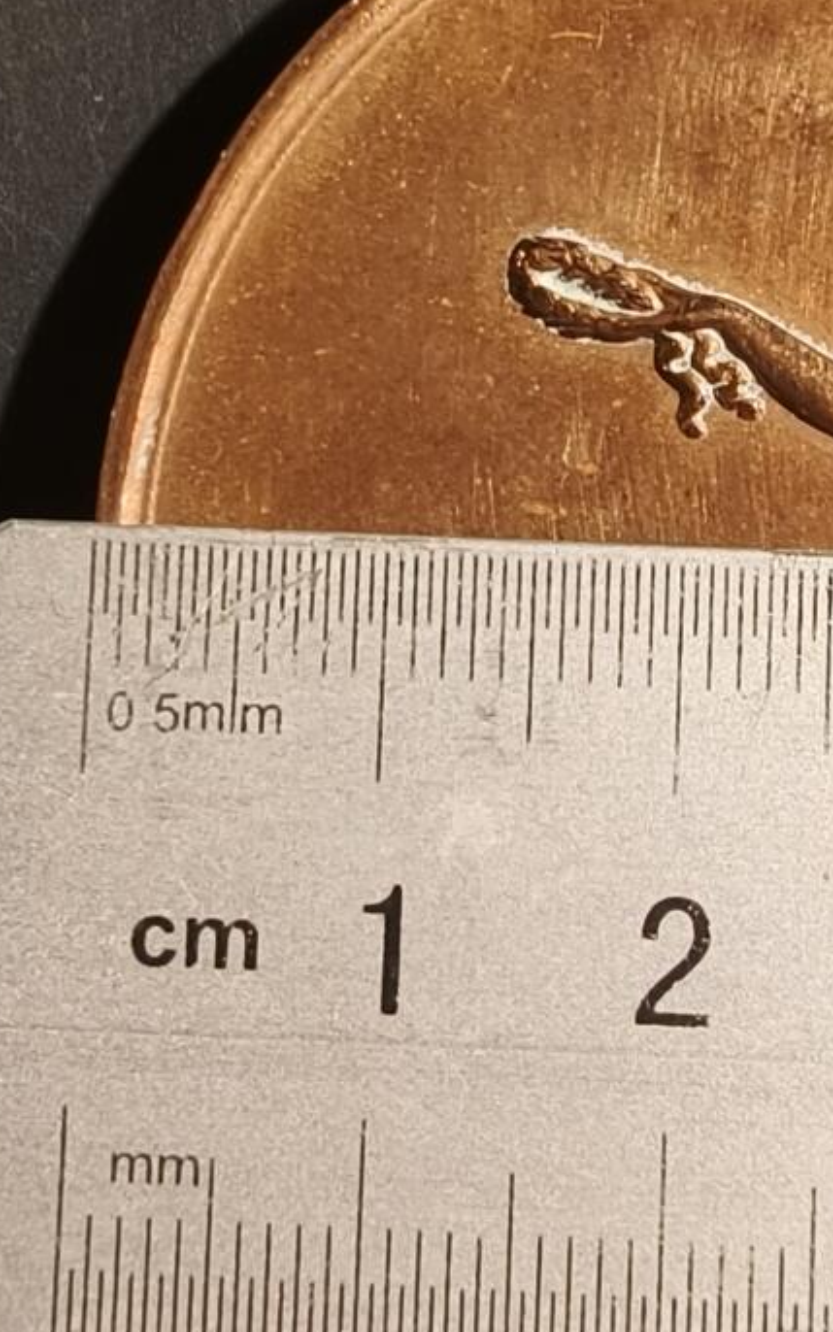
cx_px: 1033
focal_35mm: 64
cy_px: 918
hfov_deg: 19.0
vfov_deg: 31.7
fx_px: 2324
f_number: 2
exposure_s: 1/50
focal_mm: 2.32
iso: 160
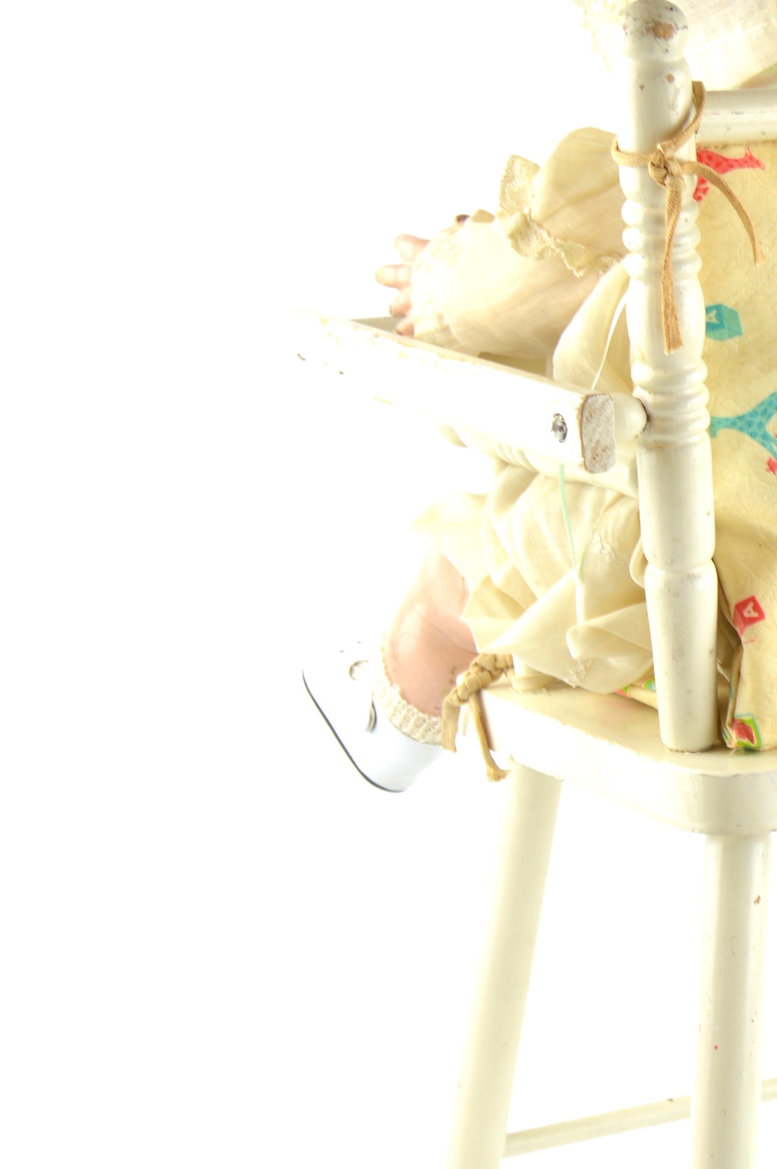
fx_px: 2822
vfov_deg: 23.3
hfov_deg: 15.4
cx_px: 800
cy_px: 720
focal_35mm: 87
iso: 100
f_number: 6.3
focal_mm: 26
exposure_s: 1/25
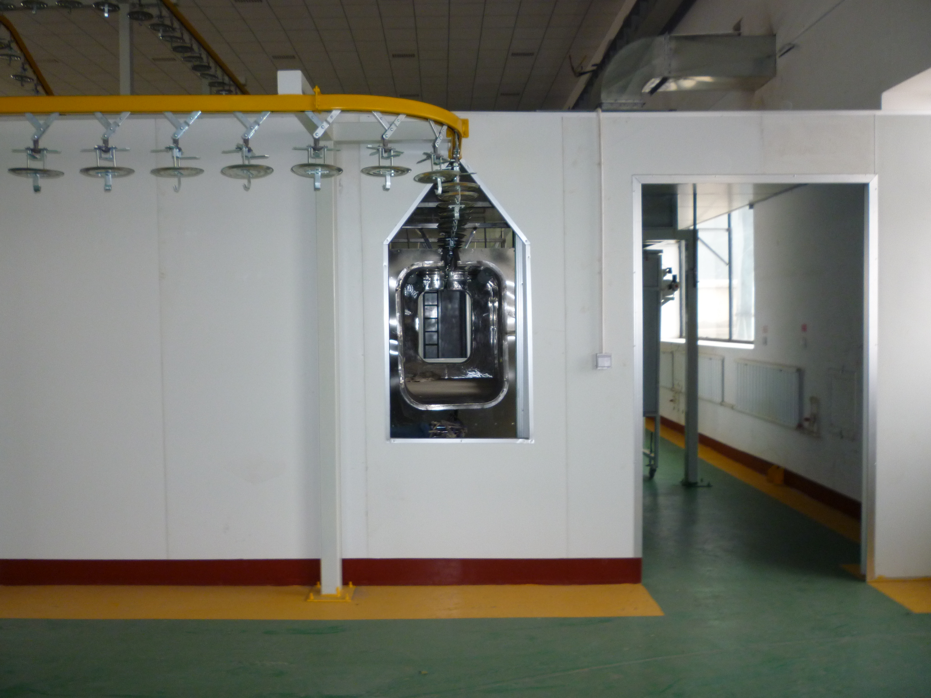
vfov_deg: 48.2
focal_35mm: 29
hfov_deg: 61.7
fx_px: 780
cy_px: 349
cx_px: 466
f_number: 3.3
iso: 200
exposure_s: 1/30
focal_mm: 5.2
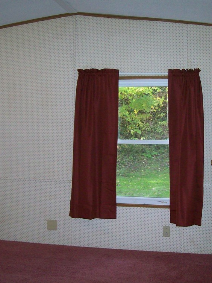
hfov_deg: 29.7
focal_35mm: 49
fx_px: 400
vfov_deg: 38.9
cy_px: 142
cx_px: 115
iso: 200
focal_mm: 6
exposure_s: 1/64
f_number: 2.7
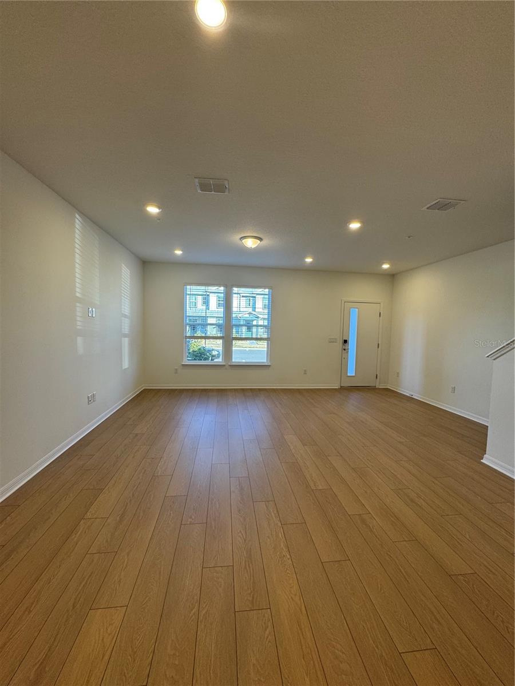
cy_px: 343
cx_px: 258
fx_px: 278
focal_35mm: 14
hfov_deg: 85.7
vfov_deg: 102.1
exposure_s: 1/120
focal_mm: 2.22
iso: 80
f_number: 2.2
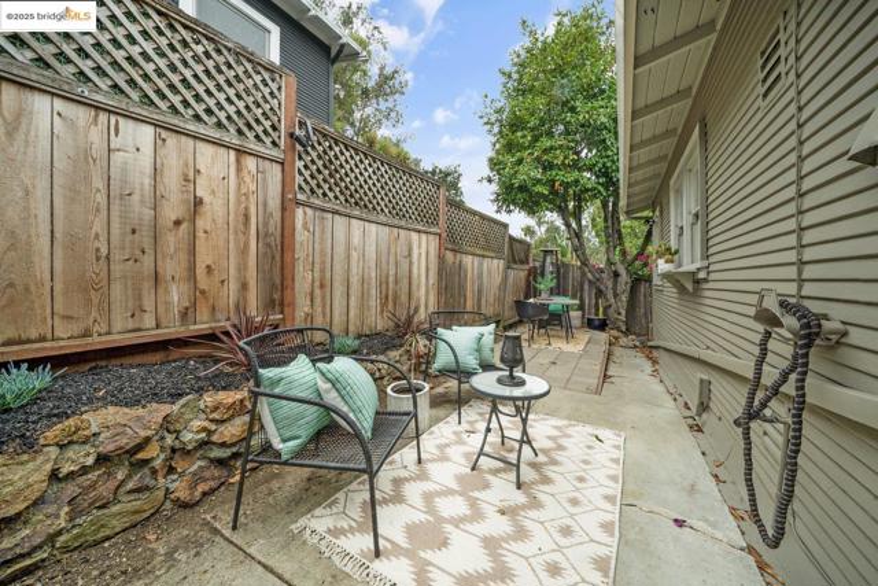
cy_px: 293
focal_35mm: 12
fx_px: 293
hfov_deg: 112.6
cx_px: 439
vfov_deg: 90.0
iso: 320
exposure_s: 1/80
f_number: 11
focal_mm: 12
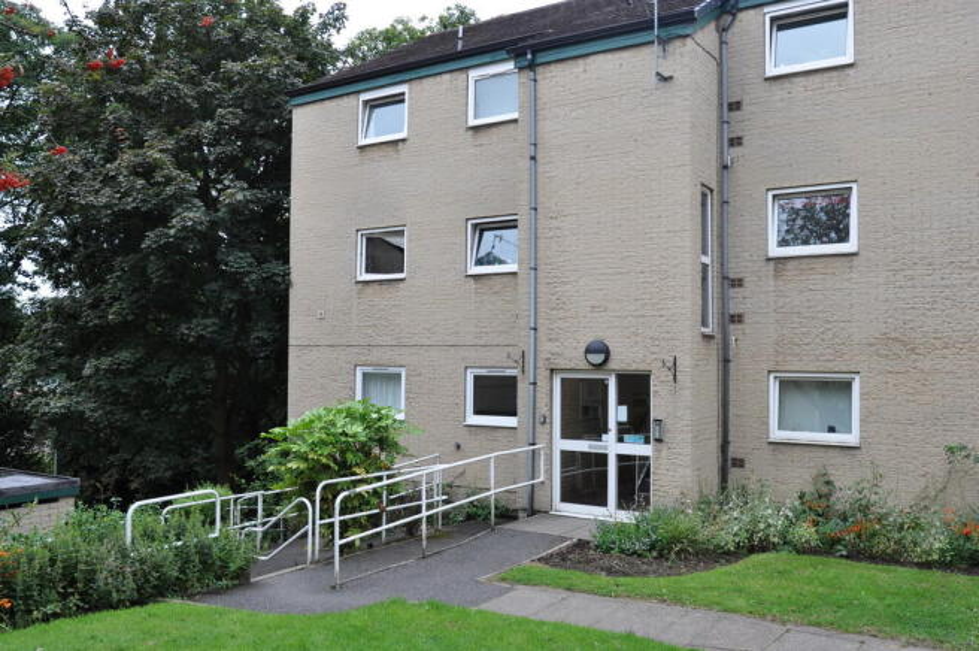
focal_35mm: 30
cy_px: 326
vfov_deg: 43.5
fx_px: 815
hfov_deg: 62.0
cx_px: 490
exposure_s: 1/125
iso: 250
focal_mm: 20
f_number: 5.6
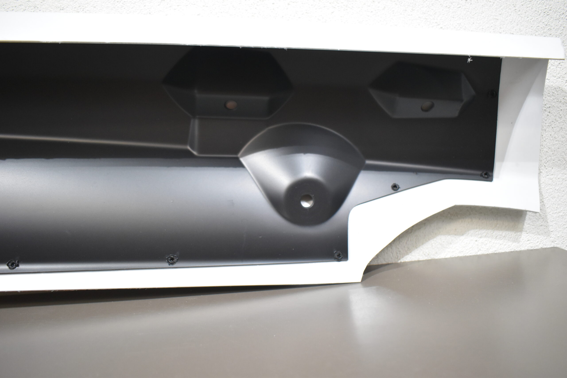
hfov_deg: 61.9
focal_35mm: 30
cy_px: 189
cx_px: 284
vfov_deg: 43.6
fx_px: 472
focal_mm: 20
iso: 1400
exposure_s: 1/125
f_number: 3.5
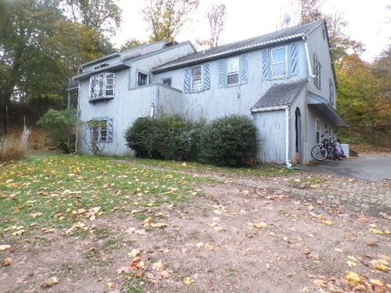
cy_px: 146
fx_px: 271
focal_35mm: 24
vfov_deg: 56.8
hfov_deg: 71.6
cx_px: 196
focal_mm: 4.3
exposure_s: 1/70
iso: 100
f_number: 4.4
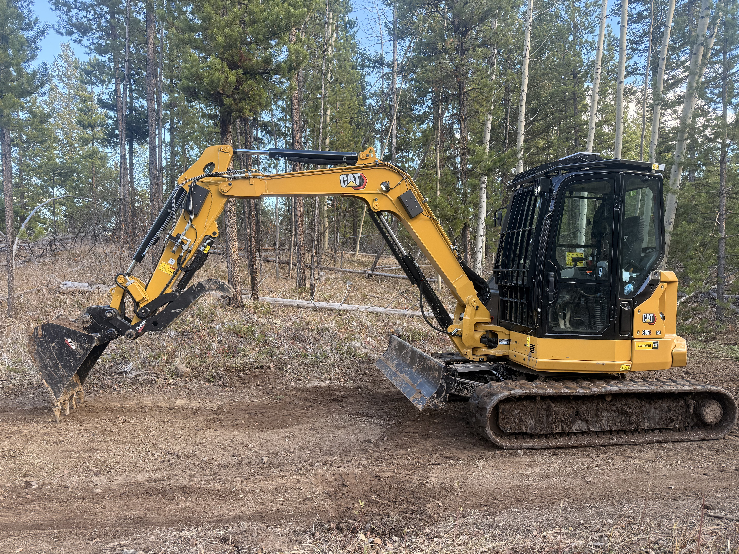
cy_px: 277
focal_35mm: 24
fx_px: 512
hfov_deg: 71.6
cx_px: 370
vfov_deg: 56.8
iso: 125
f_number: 1.78
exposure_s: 1/231
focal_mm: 6.76
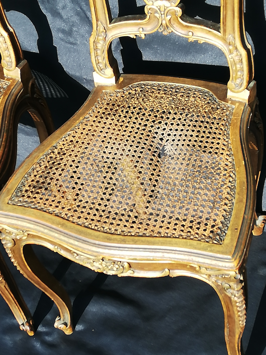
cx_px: 133
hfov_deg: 21.0
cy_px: 178
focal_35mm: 70
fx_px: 717
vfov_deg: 27.8
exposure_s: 1/287
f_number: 2.2
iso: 50
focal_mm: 3.81
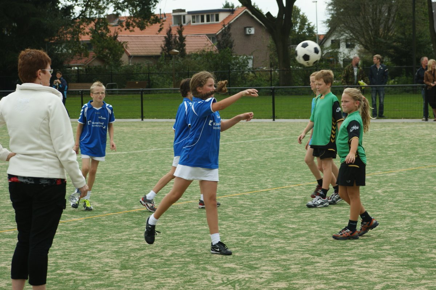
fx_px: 1271
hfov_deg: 19.5
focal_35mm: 105
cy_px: 145
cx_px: 218
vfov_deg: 13.0
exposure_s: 1/400
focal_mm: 70
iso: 200
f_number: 6.3
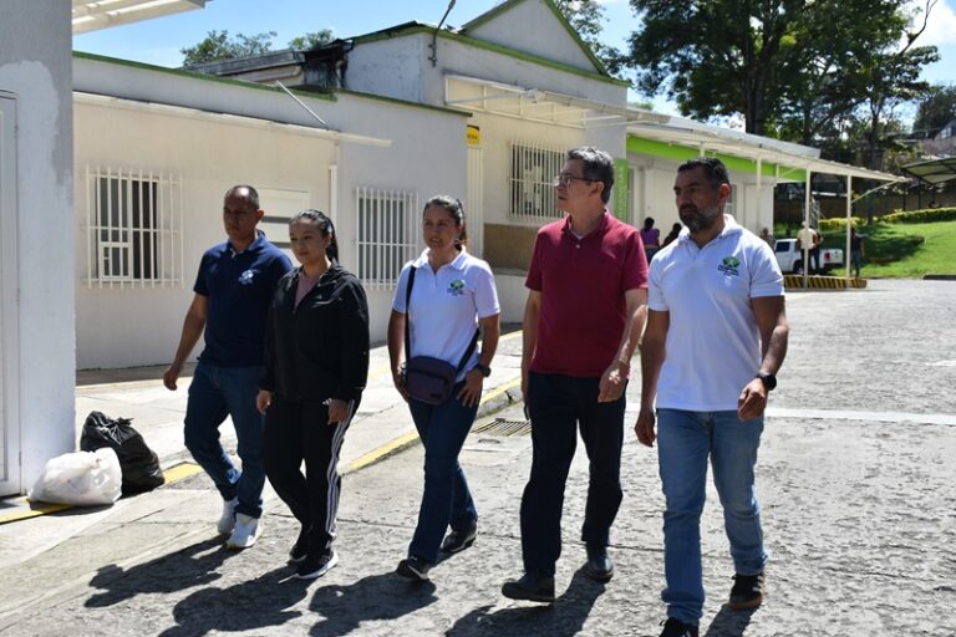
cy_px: 318
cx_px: 478
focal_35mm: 40
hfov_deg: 47.9
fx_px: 1075
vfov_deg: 33.0
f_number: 8
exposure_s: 1/500
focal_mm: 27
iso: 160
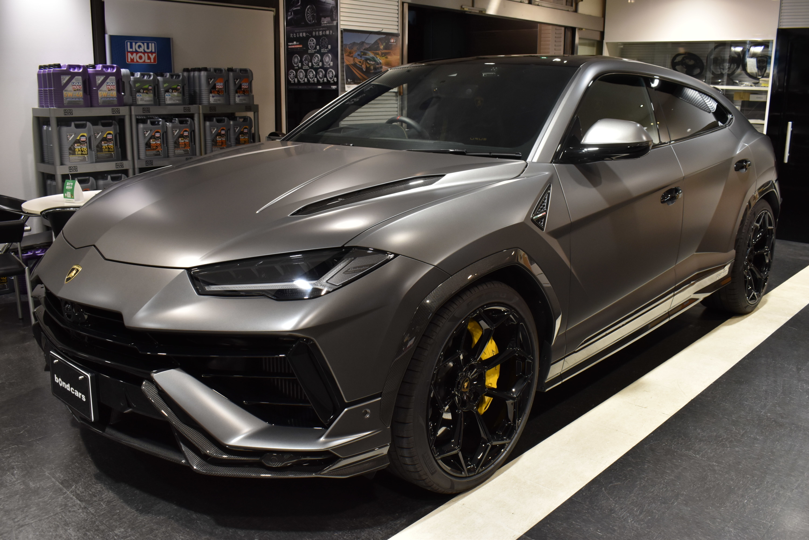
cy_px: 270
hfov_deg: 57.2
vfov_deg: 40.0
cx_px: 404
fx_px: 742
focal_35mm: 33
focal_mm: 22
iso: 560
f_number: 8
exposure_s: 1/30
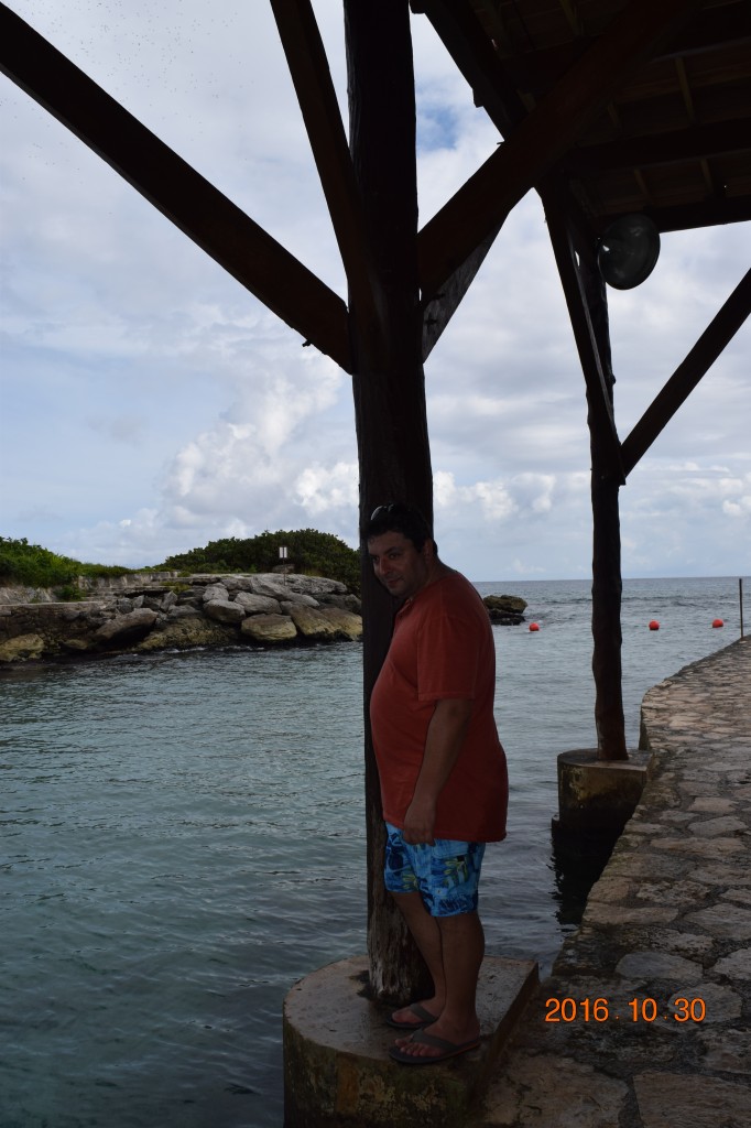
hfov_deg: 47.9
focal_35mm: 27
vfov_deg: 67.4
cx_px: 376
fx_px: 845
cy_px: 564
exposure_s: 1/200
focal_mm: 18
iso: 100
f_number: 11
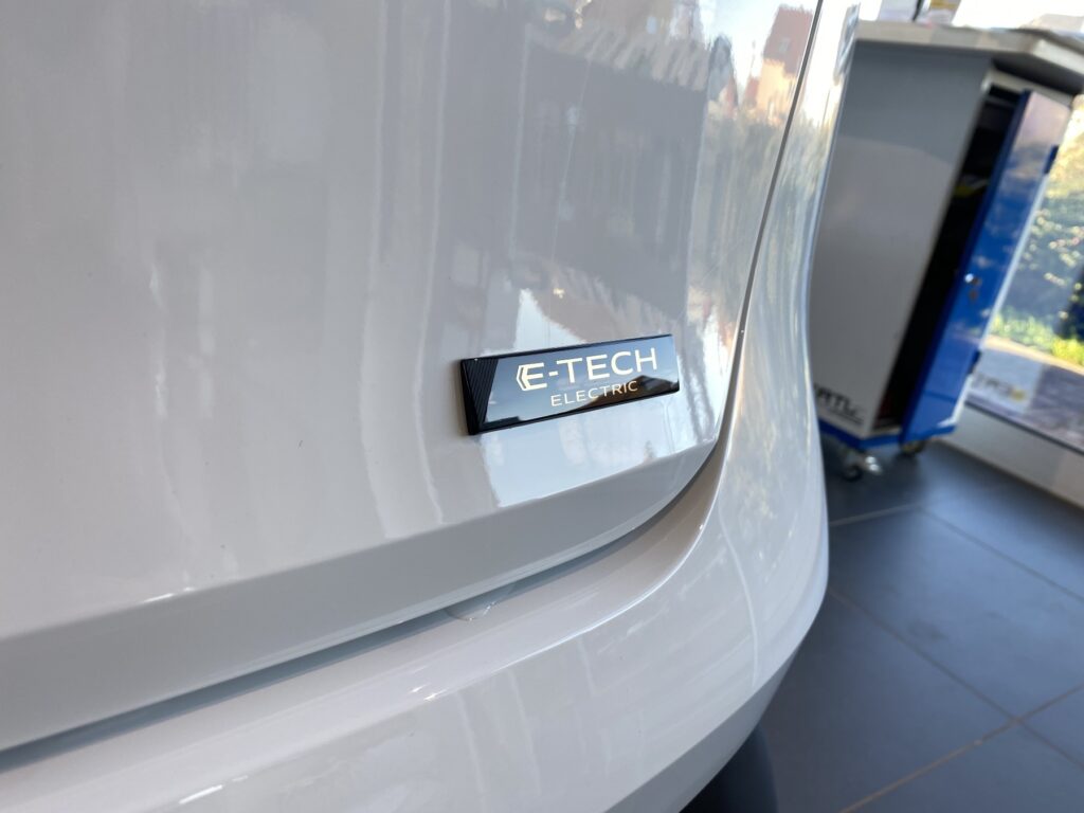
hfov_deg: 67.3
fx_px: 814
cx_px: 542
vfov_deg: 53.1
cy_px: 406
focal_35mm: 26
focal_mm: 4.25
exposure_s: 1/100
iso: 32
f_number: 1.8
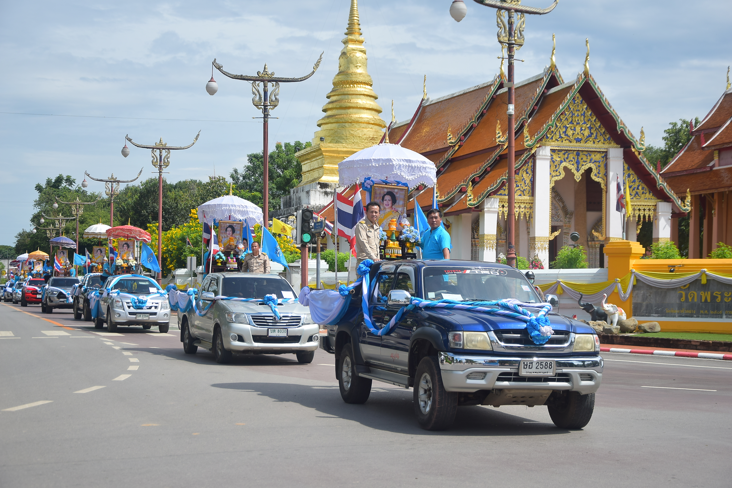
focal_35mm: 60
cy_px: 244
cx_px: 366
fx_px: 1220
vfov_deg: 22.6
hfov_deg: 33.4
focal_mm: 40
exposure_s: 1/800
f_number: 4.5
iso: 100
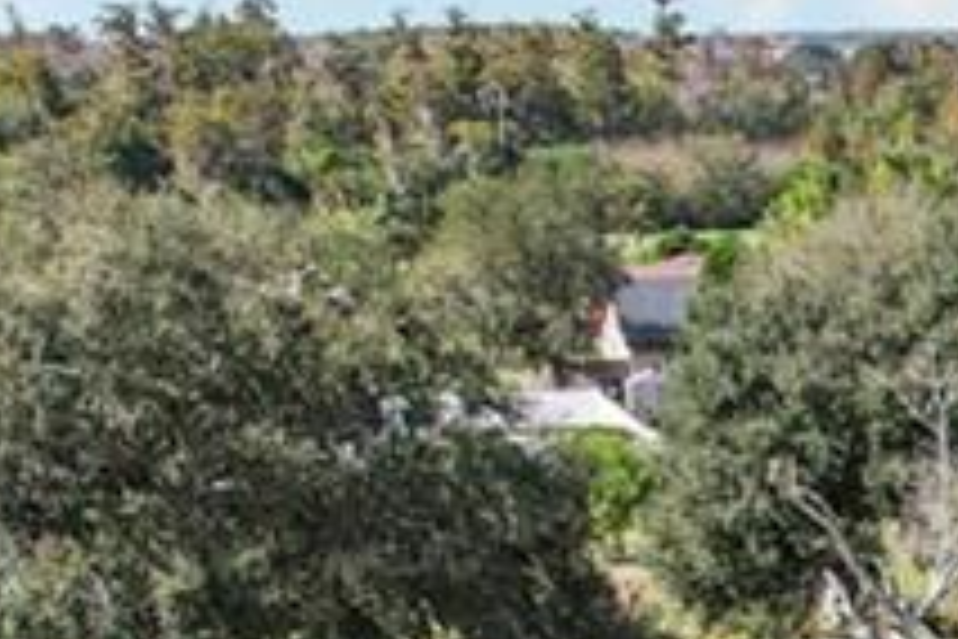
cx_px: 2244
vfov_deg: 7.8
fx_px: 4390
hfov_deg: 10.7
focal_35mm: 165
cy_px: 1512
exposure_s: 1/2000
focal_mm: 8.4
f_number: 2.8
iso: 130
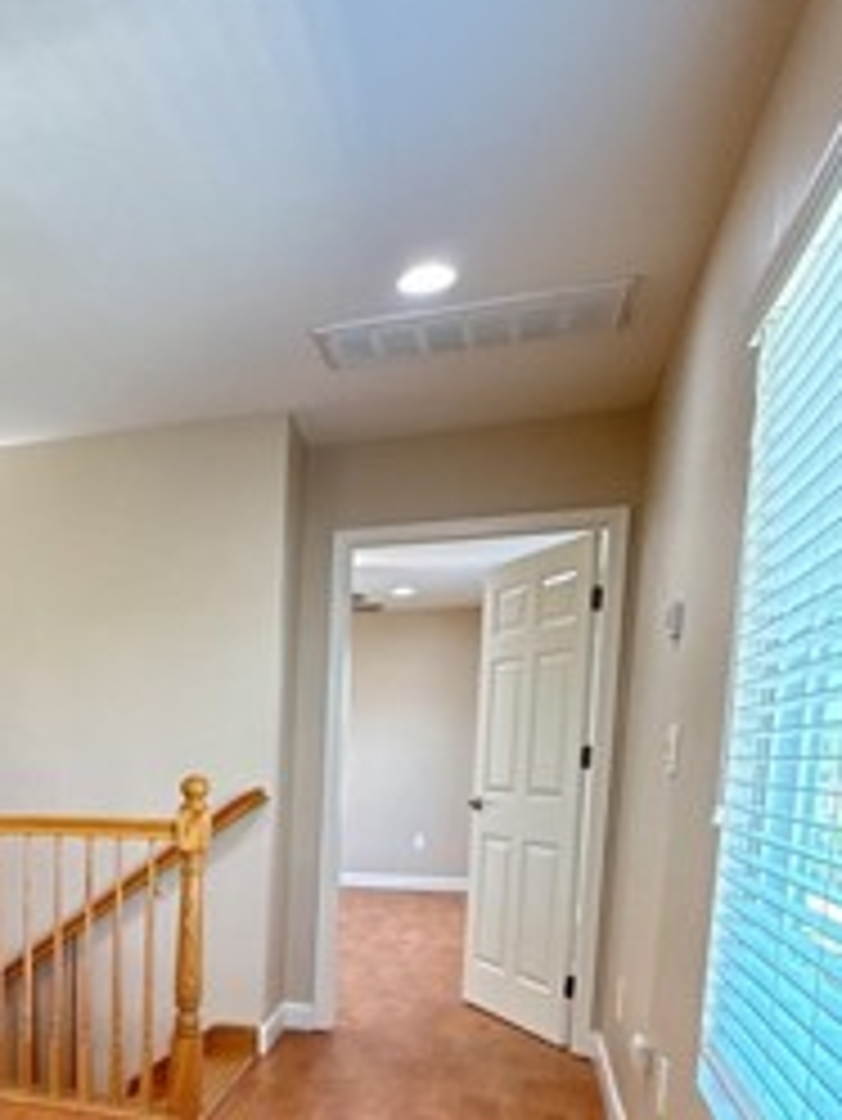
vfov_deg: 48.3
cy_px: 904
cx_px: -72
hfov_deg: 34.5
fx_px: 1167
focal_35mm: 36
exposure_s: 1/120
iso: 400
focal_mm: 2.22
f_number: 2.2
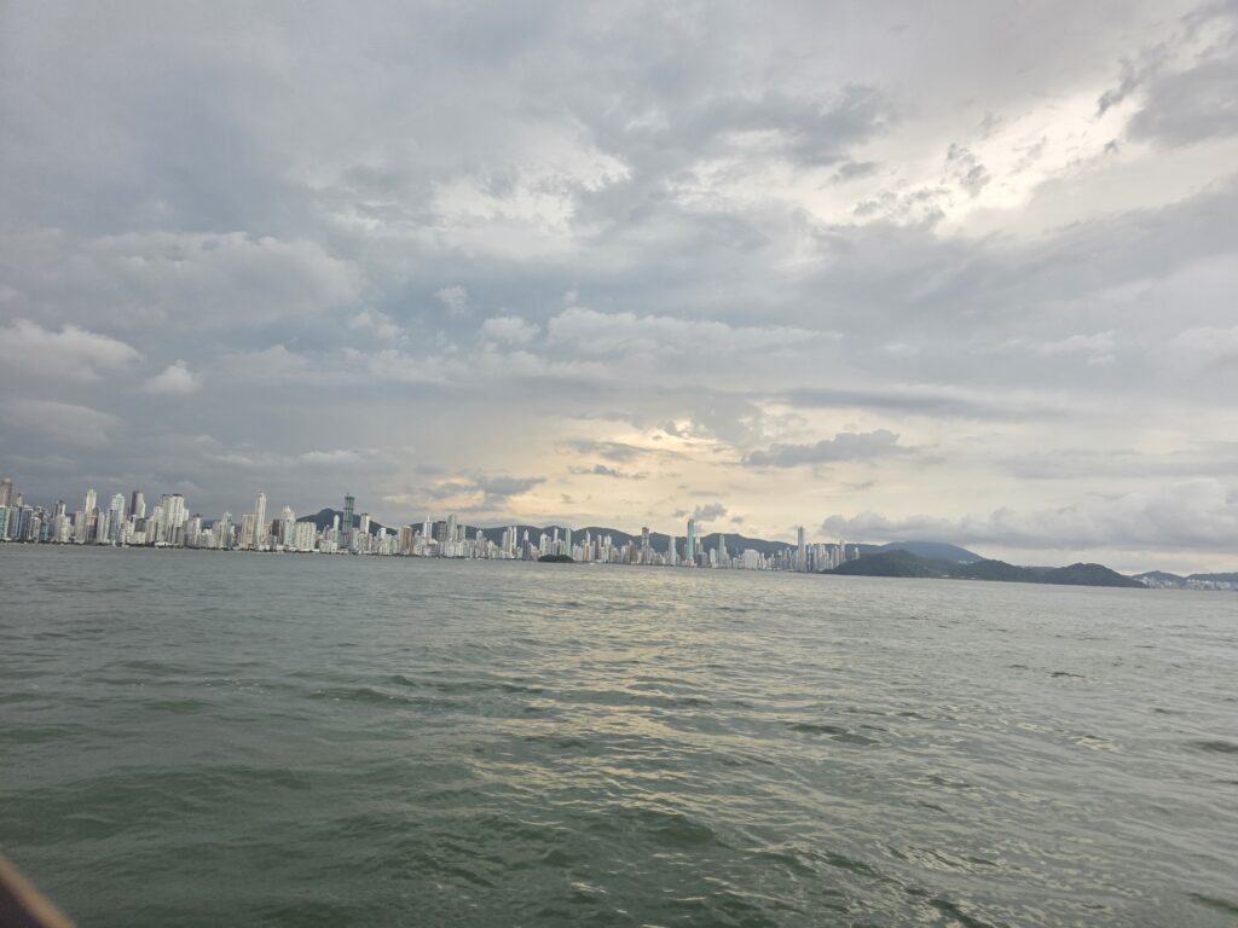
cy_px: 464
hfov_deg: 73.9
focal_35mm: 23
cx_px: 619
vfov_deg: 58.9
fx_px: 823
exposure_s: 1/359
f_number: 1.7
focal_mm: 6.3
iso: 50
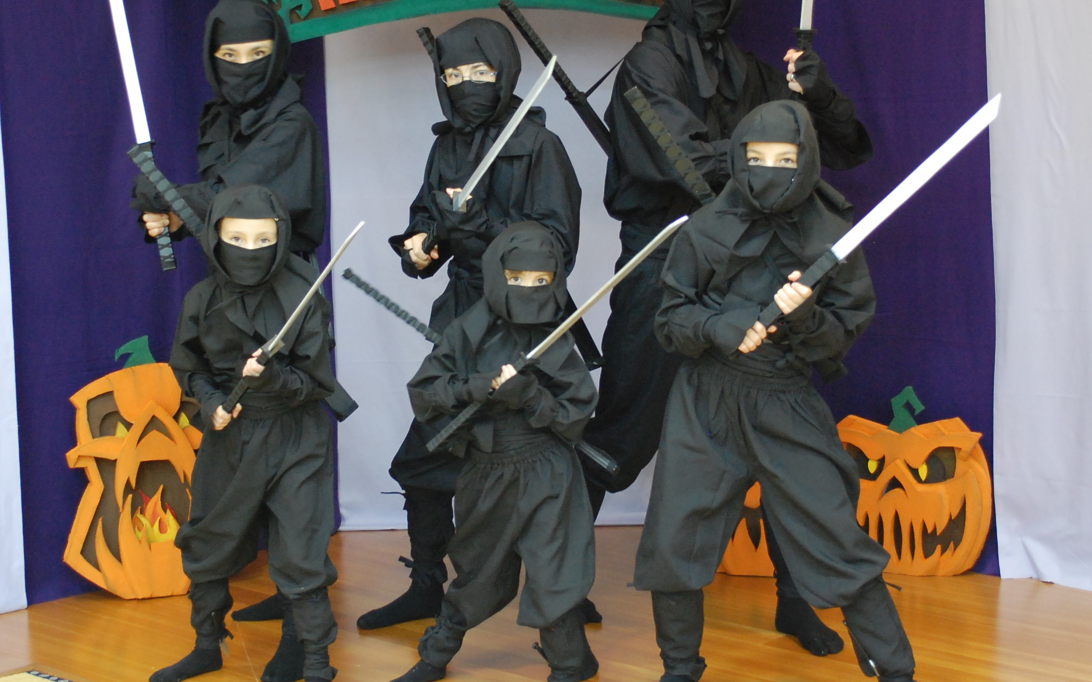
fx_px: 2024
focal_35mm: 68
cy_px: 221
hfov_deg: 30.2
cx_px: 525
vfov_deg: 19.1
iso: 1100
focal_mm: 32
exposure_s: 1/8
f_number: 4.8
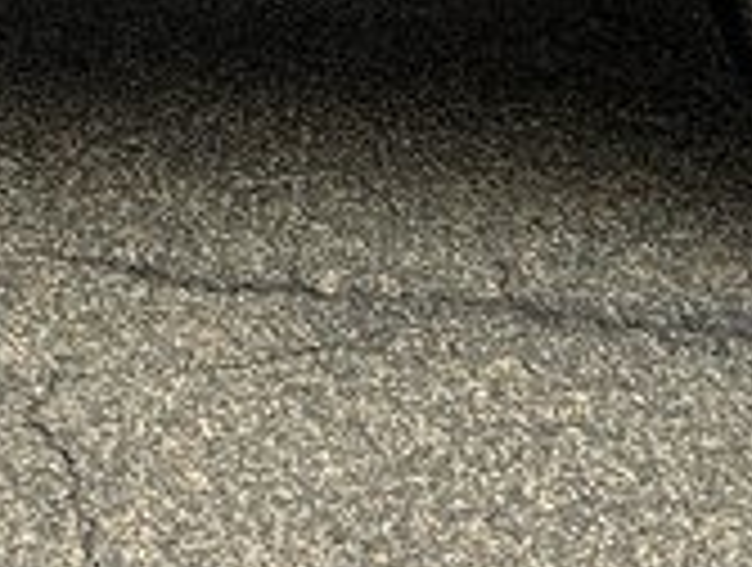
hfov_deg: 12.2
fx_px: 3462
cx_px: -63
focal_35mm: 159
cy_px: -590
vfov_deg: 8.8
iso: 25
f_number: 1.8
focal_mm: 4.25
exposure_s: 1/133
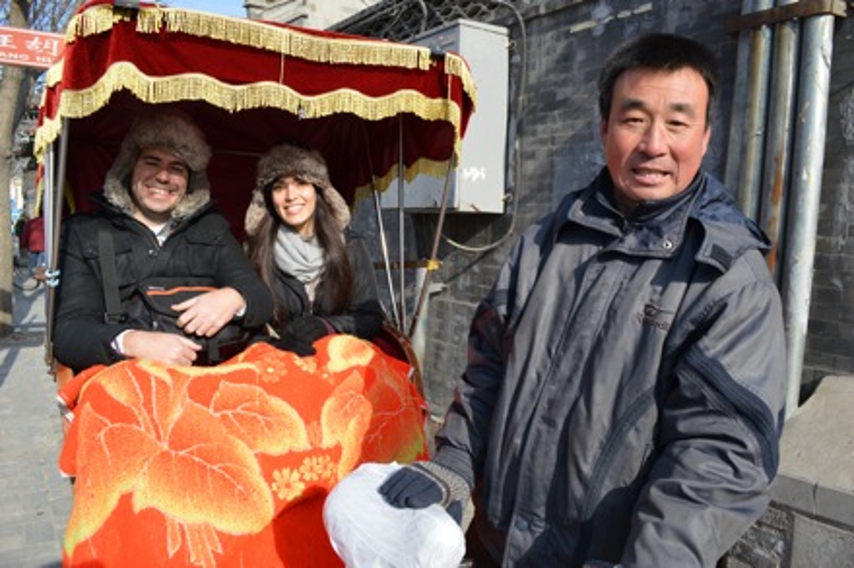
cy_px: 284
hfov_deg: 67.4
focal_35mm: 27
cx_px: 427
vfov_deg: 47.9
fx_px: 640
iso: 100
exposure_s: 1/200
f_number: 7.1
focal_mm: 18
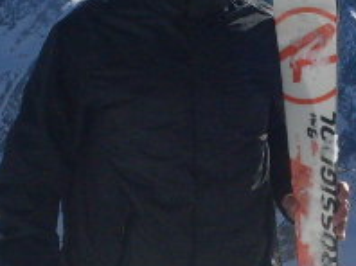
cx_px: 158
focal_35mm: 197
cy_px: 226
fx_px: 2024
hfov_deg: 10.1
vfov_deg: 7.5
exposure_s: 1/500
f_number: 8.4
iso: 80
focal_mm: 6.3
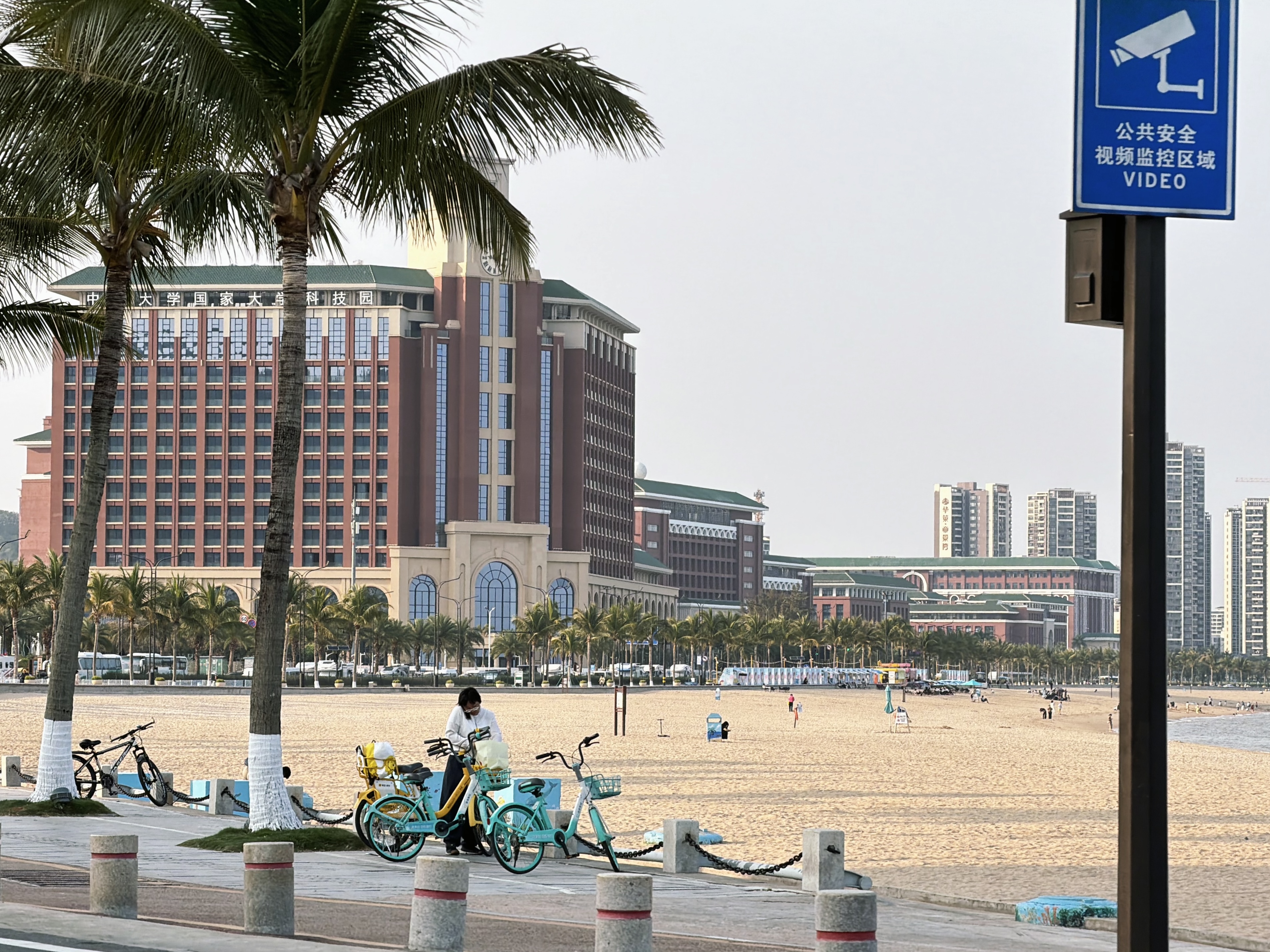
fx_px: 3669
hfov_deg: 19.6
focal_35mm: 100
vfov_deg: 14.8
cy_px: 476
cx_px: 635
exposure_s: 1/679
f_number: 2.8
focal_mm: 16.89
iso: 80
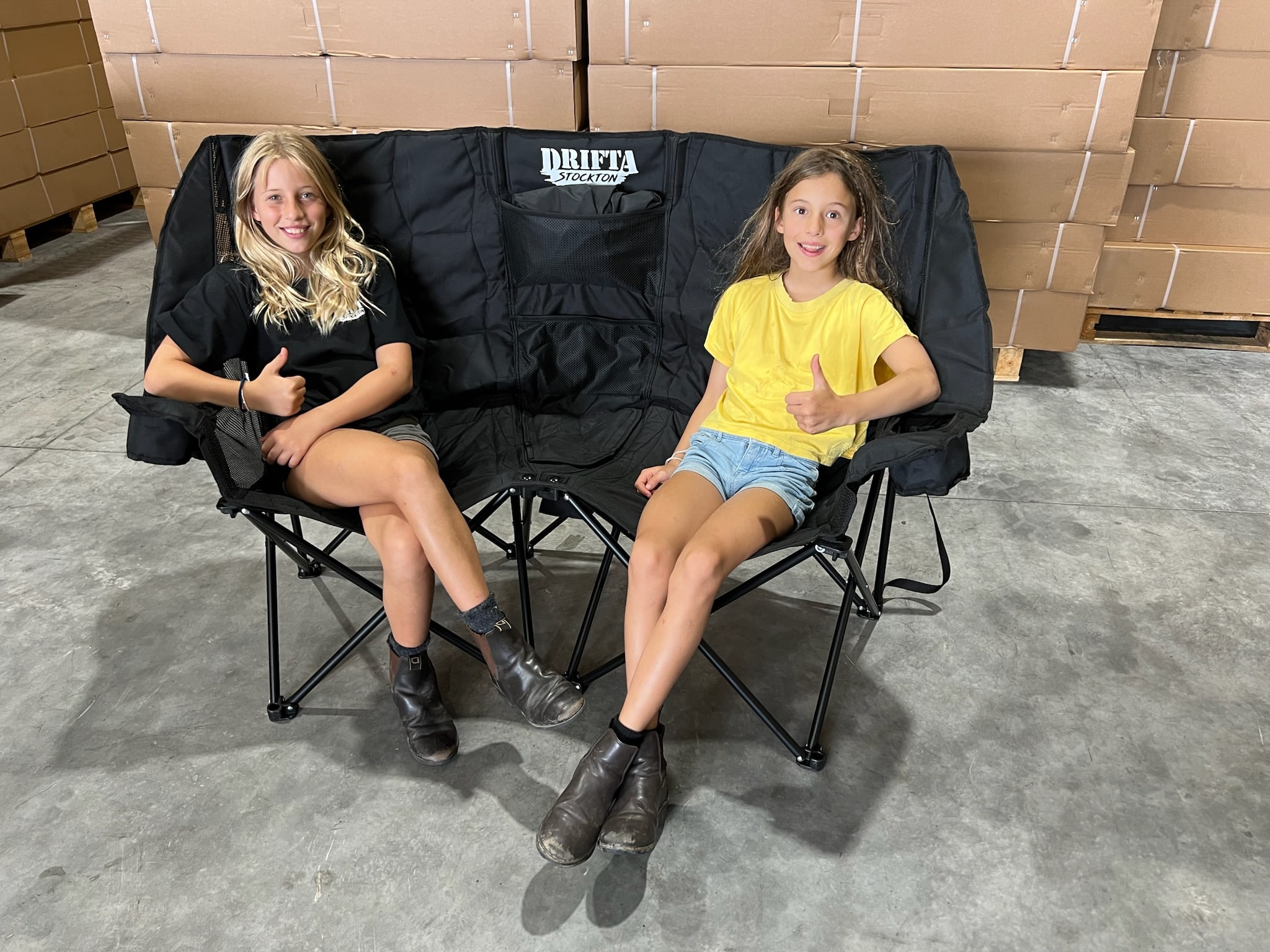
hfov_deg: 67.3
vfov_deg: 53.1
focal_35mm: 26
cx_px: 635
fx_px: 954
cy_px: 476
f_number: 1.5
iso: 80
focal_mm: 5.7
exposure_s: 1/50
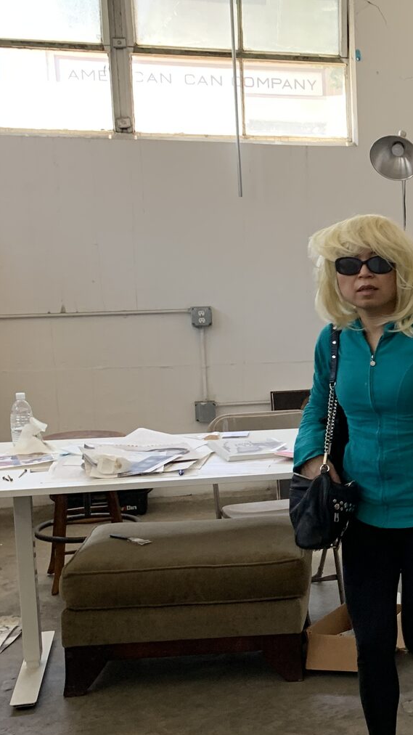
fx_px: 1091
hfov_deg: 19.0
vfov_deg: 37.1
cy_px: 428
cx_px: 608
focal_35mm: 56
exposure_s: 1/121
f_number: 1.8
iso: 80
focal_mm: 4.25
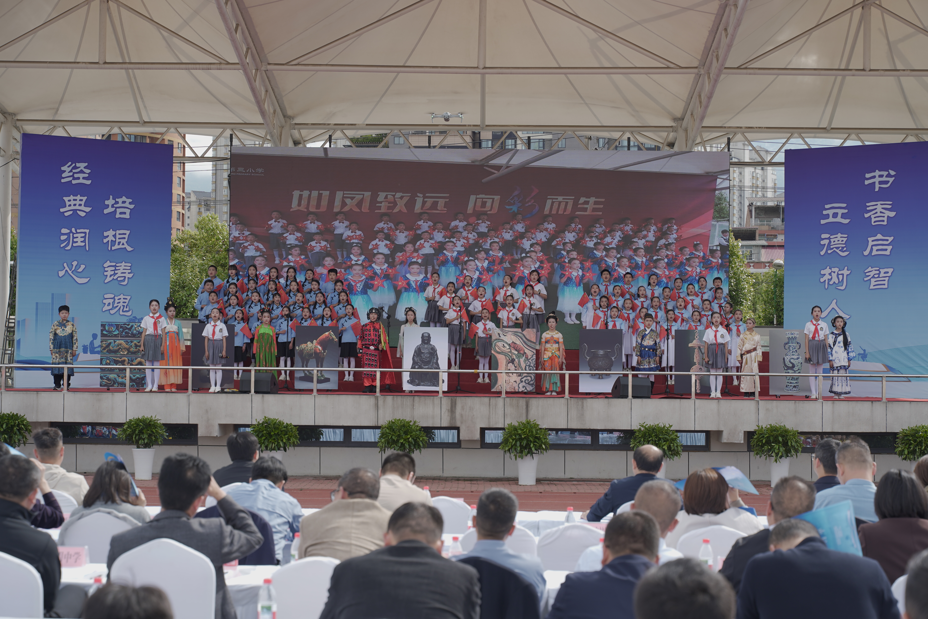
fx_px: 1624
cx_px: 464
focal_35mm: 63
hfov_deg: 31.9
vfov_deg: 21.6
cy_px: 310
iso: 125
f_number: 5.6
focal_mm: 63
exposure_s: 1/250
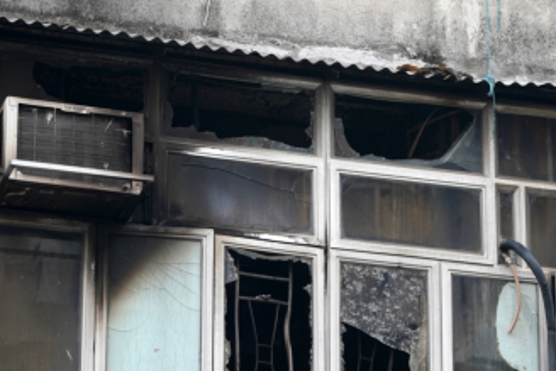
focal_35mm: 212
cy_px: 309
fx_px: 3276
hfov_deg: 9.7
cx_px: 334
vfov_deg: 6.5
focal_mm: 116
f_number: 4
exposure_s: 1/160
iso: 250
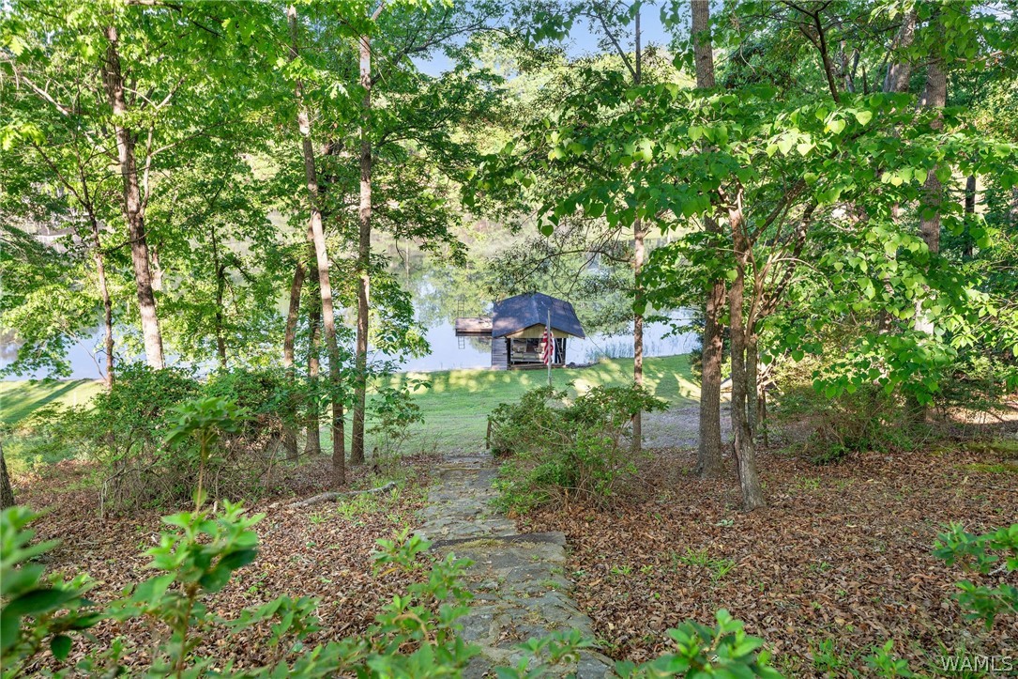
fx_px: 679
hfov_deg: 73.8
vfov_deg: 53.1
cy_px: 340
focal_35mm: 24
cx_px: 509
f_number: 4
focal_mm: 24
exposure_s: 1/200
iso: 250
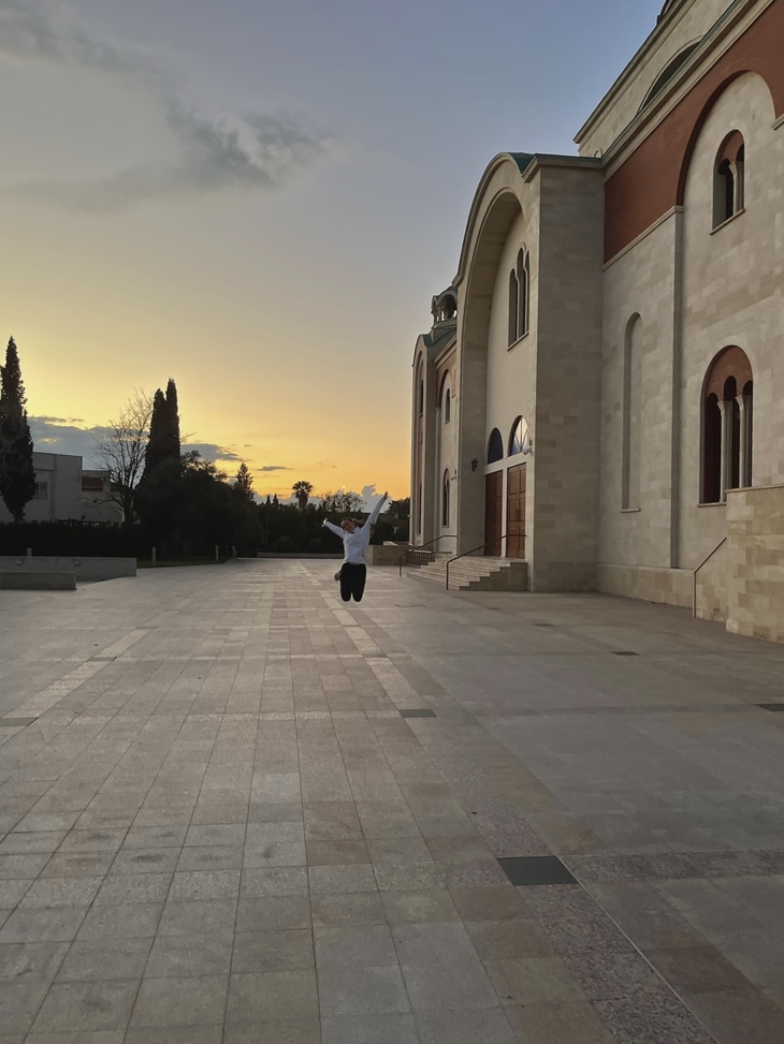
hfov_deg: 53.1
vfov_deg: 67.3
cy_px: 522
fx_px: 785
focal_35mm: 26
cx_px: 392
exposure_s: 1/99
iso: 125
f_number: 1.6
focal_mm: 5.1
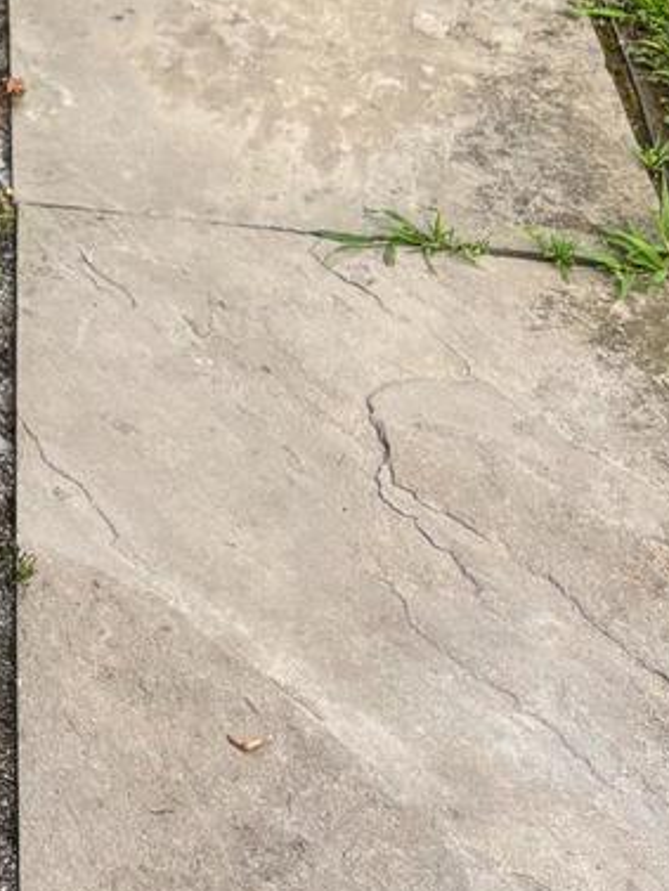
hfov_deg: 12.6
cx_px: -584
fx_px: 2730
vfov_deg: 16.6
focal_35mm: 106
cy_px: -513
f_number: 1.6
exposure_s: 1/290
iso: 50
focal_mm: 5.96
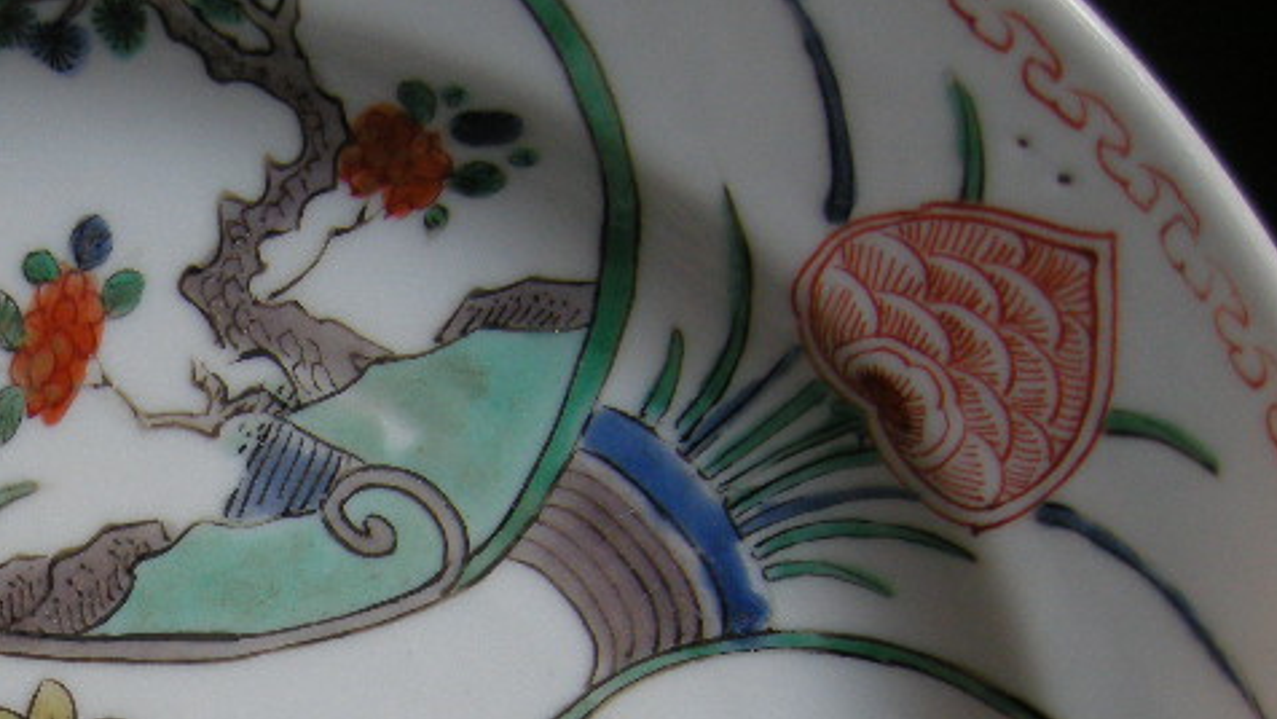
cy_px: 977
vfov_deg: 14.1
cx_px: -3
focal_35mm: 82
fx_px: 2777
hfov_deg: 24.7
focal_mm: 7.5
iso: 119
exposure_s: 1/60
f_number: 2.7
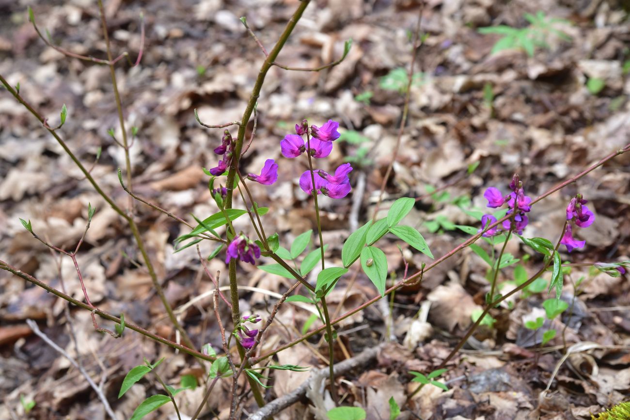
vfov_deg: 27.0
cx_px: 315
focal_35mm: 50
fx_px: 875
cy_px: 210
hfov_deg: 39.6
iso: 500
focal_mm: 50
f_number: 8
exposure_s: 1/125
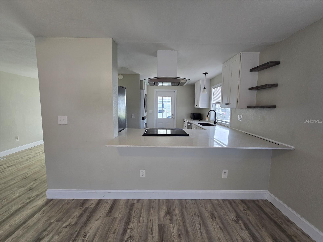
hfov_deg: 106.2
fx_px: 121
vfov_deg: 89.9
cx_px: 162
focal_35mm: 13
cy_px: 121
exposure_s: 1/60
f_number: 2.2
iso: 64
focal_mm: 2.2
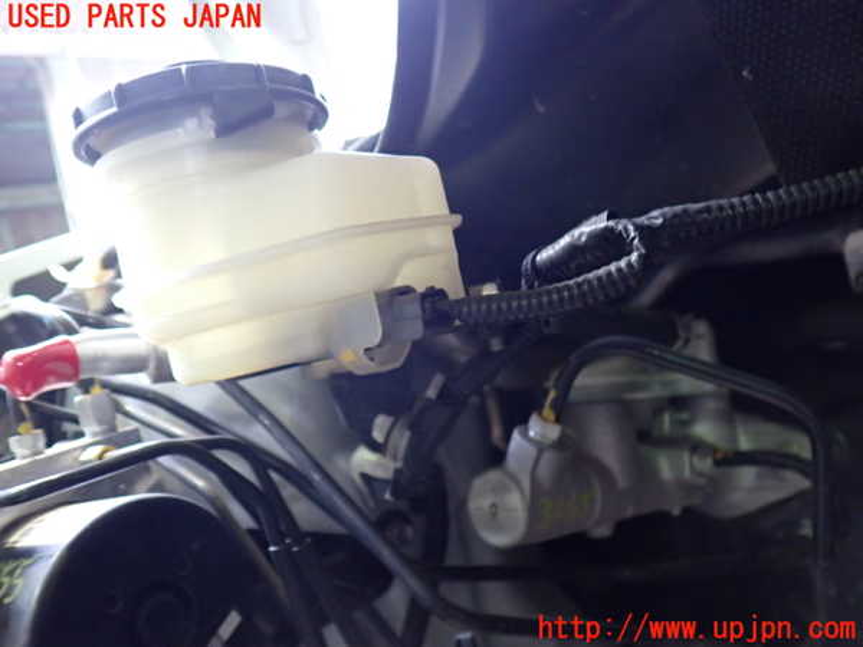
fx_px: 748
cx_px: 432
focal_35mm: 30
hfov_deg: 60.0
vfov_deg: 46.8
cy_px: 324
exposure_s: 1/30
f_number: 2.3
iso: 640
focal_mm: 5.4
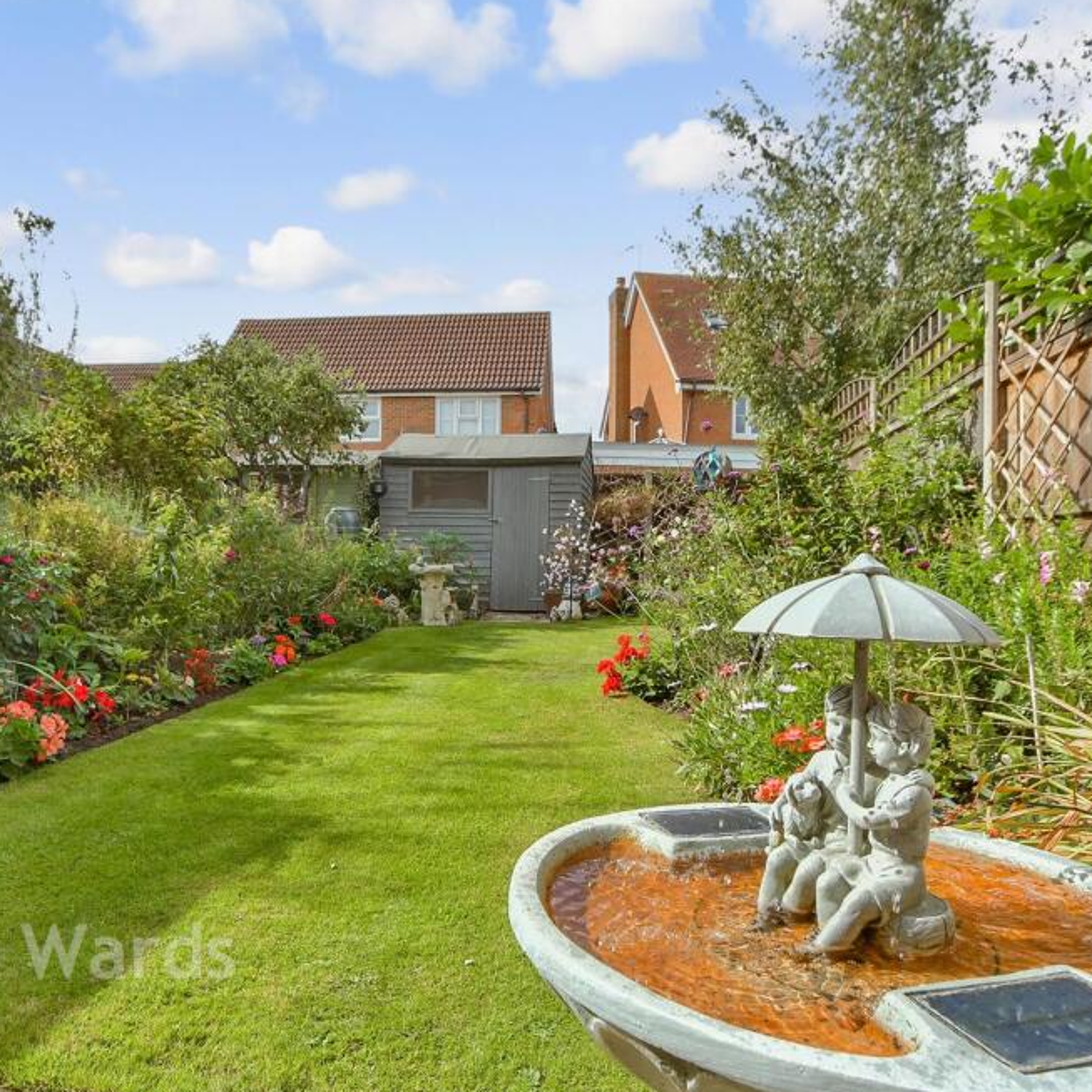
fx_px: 714
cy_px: 561
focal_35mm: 20
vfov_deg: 74.8
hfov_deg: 74.7
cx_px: 502
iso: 500
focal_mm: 10
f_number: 9
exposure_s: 1/320
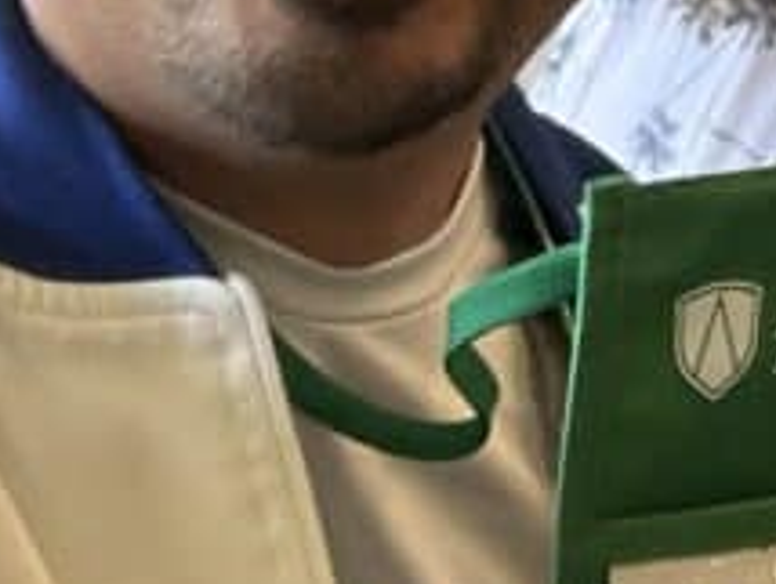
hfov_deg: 15.9
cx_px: 1262
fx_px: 2469
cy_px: -700
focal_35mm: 110
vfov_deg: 11.6
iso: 250
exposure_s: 1/40
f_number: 2.2
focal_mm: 2.71
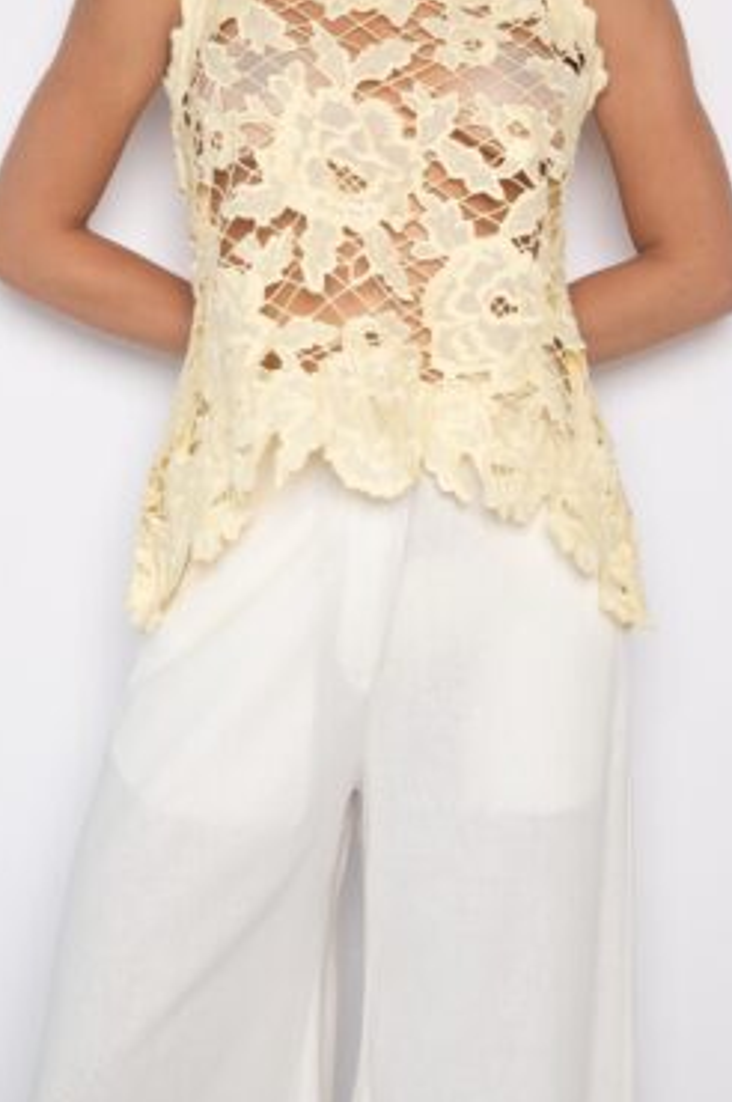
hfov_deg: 17.5
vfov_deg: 25.6
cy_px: 219
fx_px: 2383
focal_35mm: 78
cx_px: 384
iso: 250
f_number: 5.6
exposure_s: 1/125
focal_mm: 48
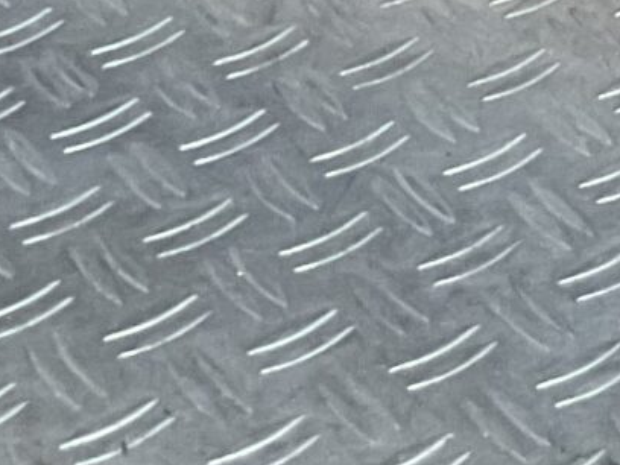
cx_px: 331
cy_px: -906
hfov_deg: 10.9
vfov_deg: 7.3
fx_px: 3260
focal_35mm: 182
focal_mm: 3
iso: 100
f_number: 1.8
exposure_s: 1/50
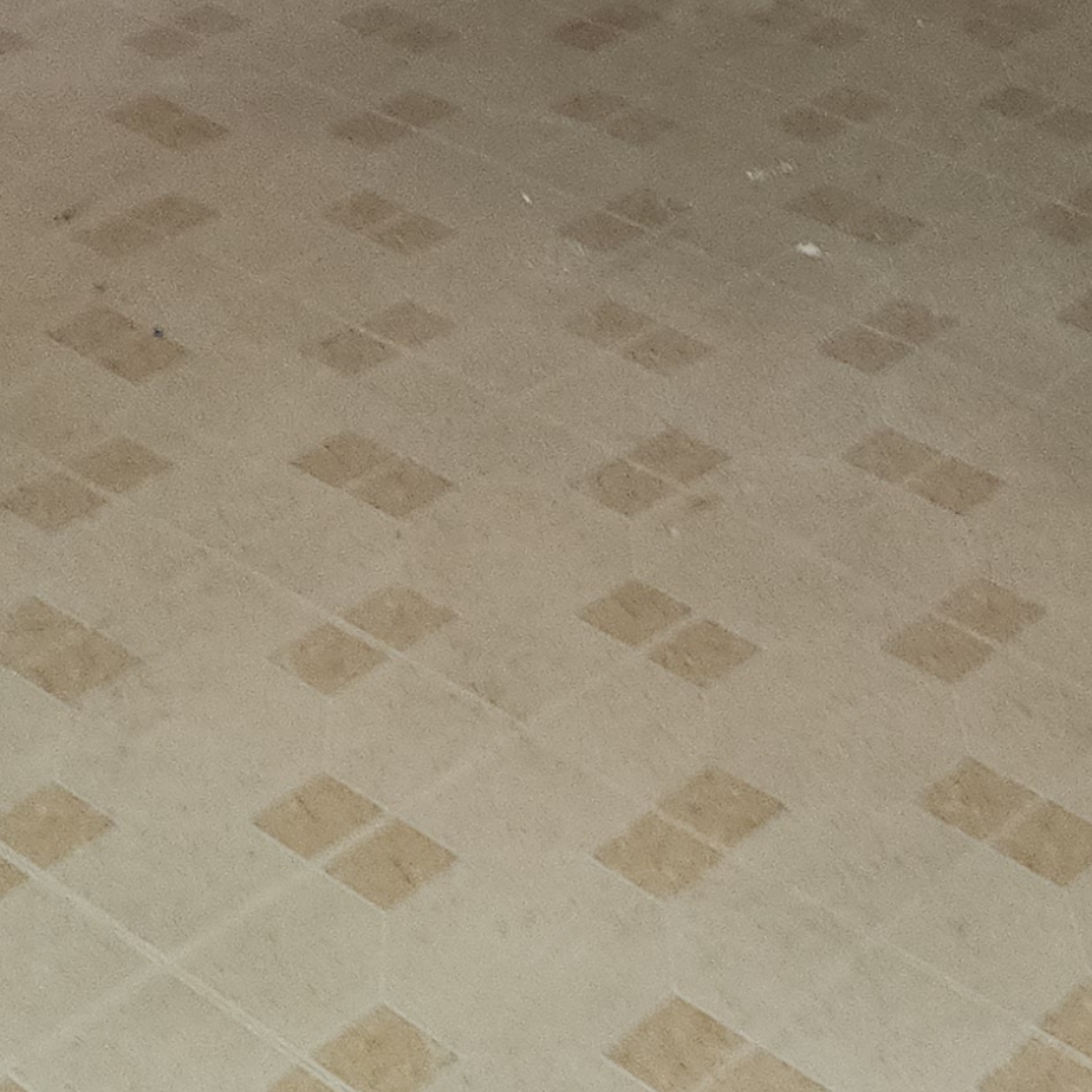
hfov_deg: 19.6
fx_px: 3141
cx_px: 828
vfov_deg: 17.8
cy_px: -496
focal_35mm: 88
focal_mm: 5.4
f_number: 1.8
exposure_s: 1/10
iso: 160
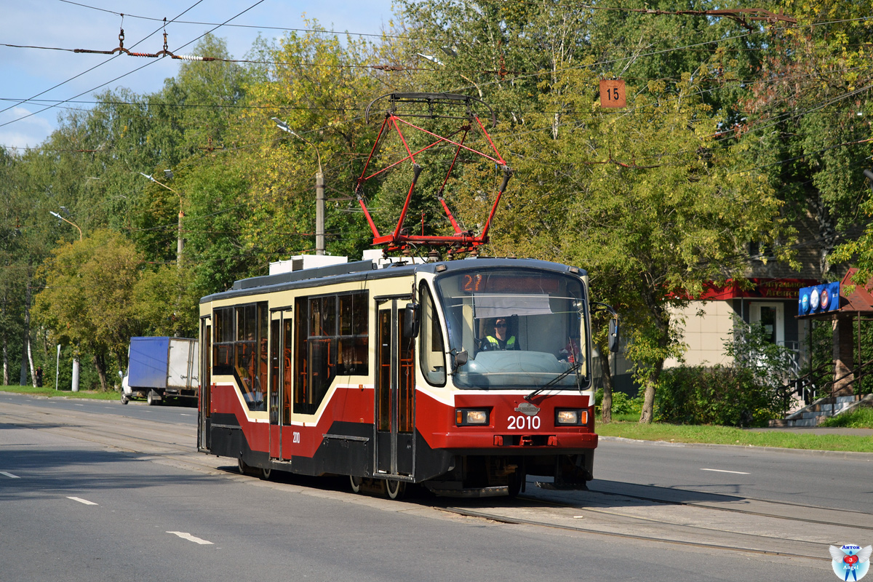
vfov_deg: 13.0
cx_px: 436
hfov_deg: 19.5
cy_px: 291
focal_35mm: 105
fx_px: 2546
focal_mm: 70
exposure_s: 1/1600
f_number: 6.3
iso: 400
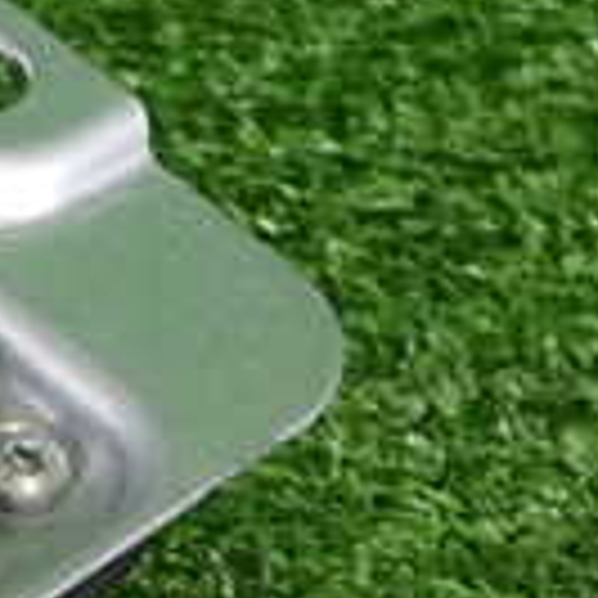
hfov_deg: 9.2
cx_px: -683
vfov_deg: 10.0
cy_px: 517
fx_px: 3420
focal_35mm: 175
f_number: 2.9
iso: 250
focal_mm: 7.84
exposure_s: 1/40
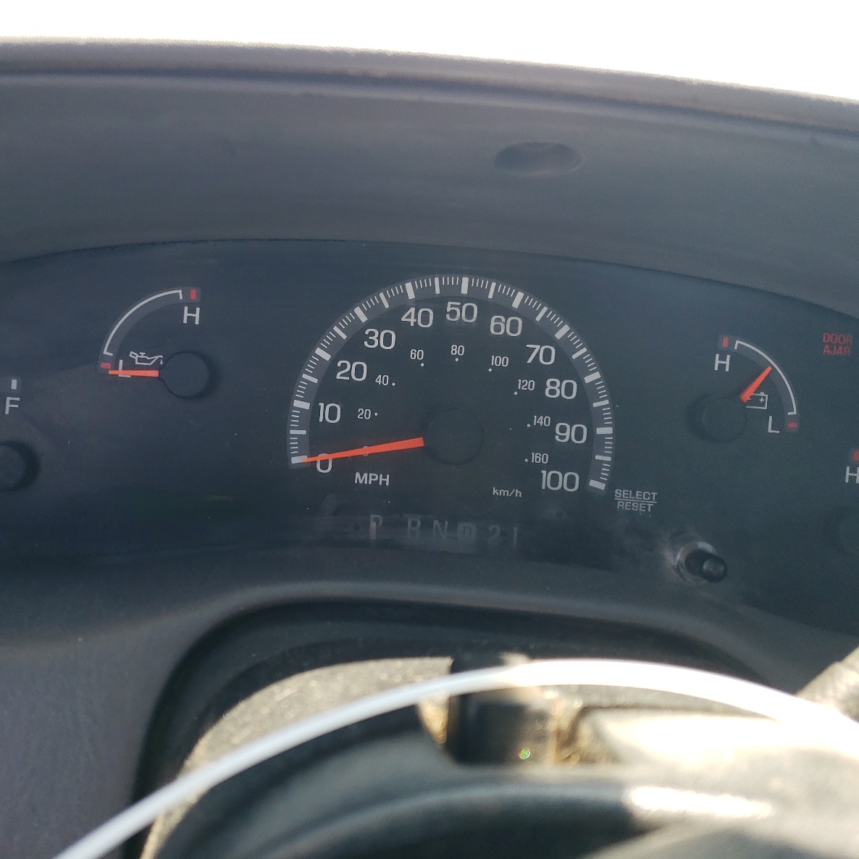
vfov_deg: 52.5
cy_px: 426
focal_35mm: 31
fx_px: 870
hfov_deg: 52.3
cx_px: 364
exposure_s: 1/227
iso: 50
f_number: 1.5
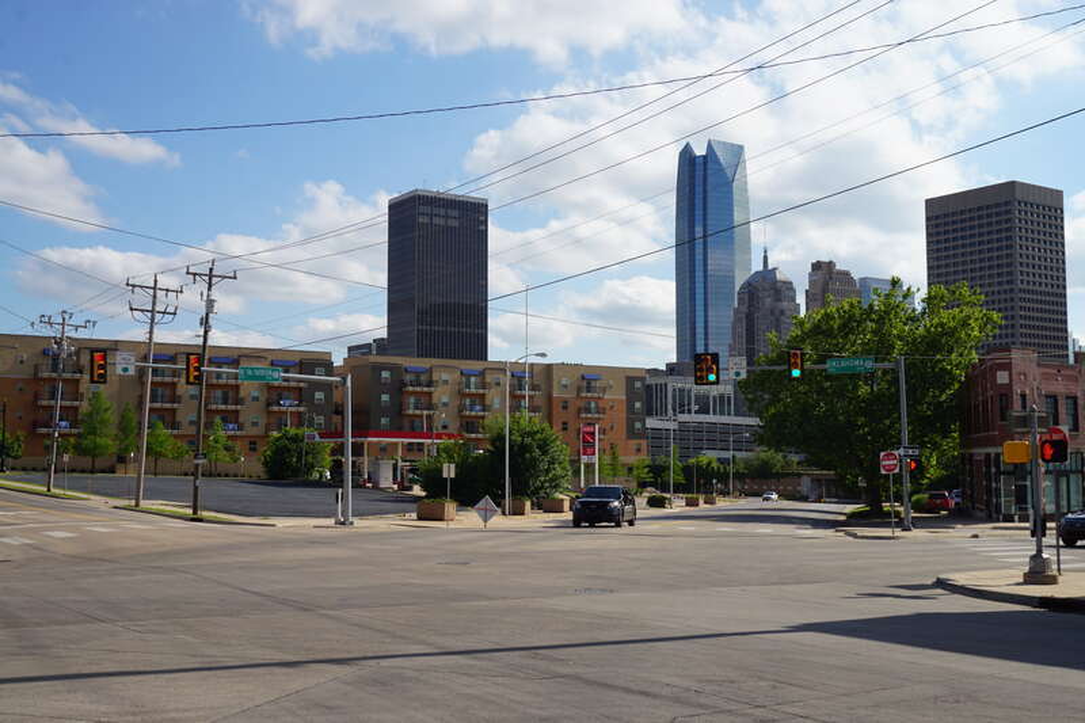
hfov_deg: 49.6
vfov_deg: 34.2
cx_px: 542
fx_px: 1175
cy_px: 362
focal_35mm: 39
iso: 100
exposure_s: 1/200
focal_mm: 26
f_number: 11
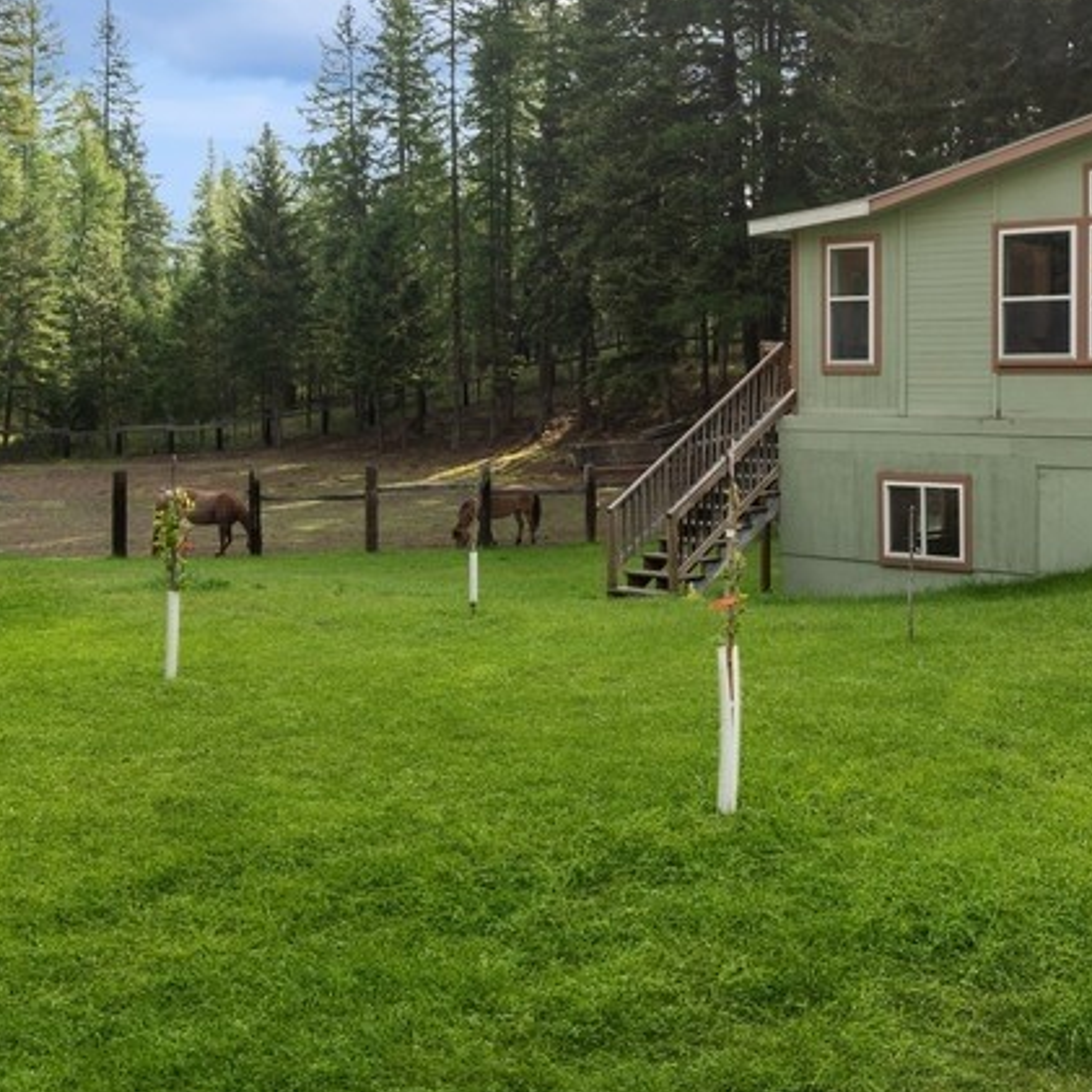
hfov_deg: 32.9
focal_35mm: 49
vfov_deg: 34.5
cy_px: 407
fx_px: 1749
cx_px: 988
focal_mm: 18
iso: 100
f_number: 6.3
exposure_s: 1/320
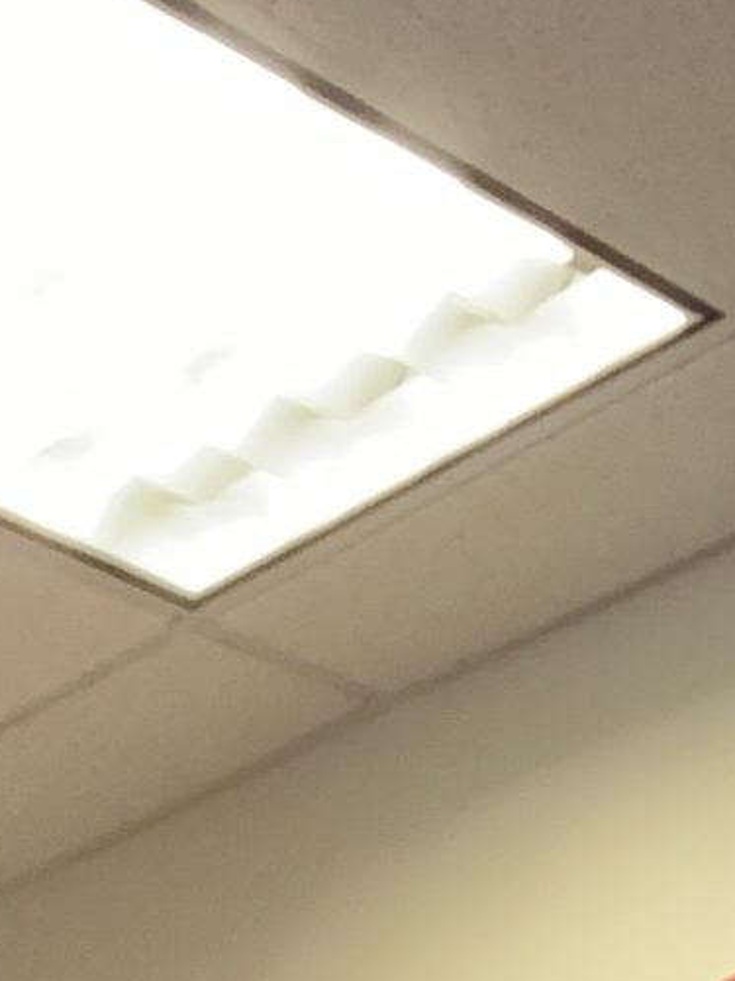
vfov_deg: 13.9
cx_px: -406
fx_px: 3482
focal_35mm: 123
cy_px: 1870
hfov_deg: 11.5
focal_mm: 2.71
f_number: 2.2
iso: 320
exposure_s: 1/60
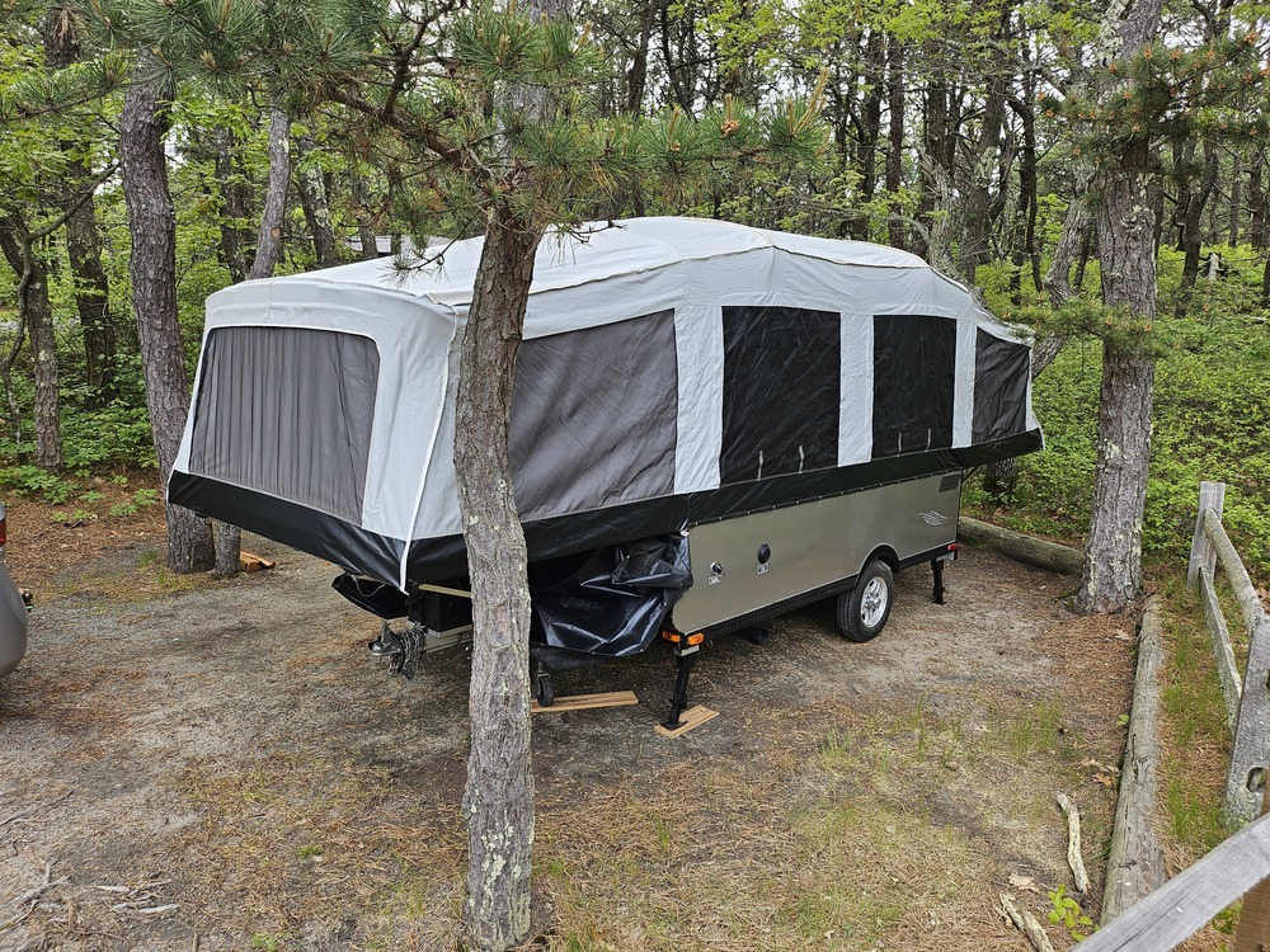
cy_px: 476
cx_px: 635
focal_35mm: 24
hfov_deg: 71.6
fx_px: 881
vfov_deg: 56.8
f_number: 1.8
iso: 50
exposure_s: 1/267
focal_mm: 5
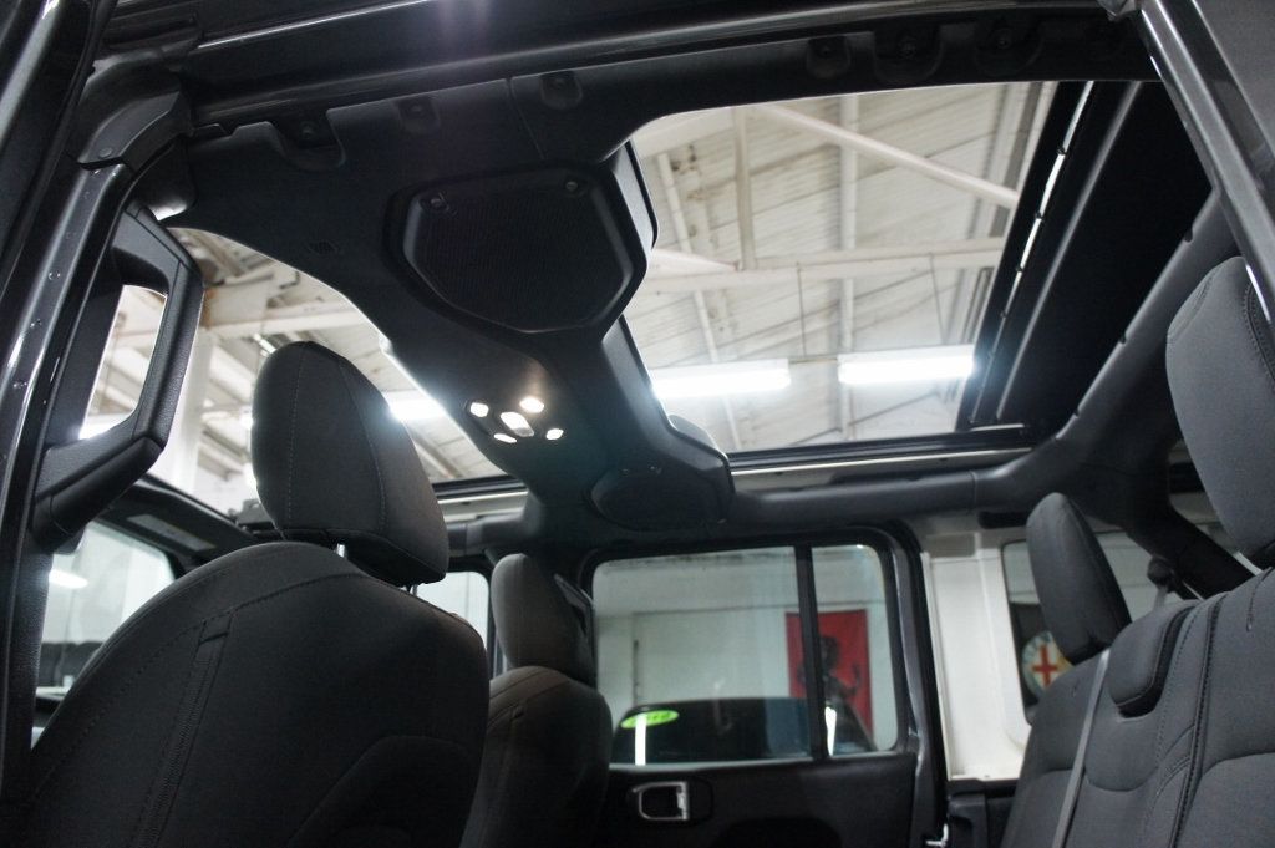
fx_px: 955
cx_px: 638
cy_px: 424
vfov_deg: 47.9
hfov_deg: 67.4
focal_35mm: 27
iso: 1600
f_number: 3.5
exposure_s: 1/60
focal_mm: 18
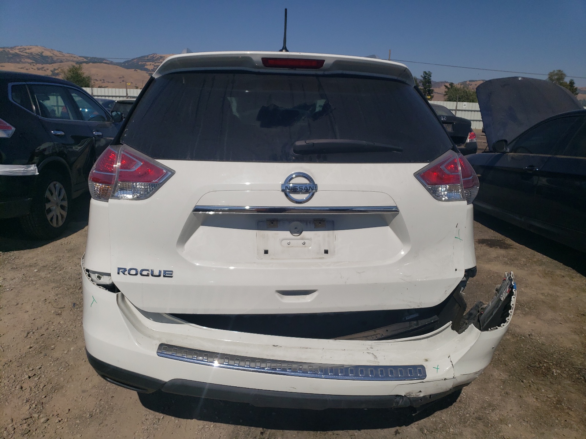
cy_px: 220
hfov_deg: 67.3
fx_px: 440
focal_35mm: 26
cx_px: 293
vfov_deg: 53.1
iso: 51
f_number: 1.5
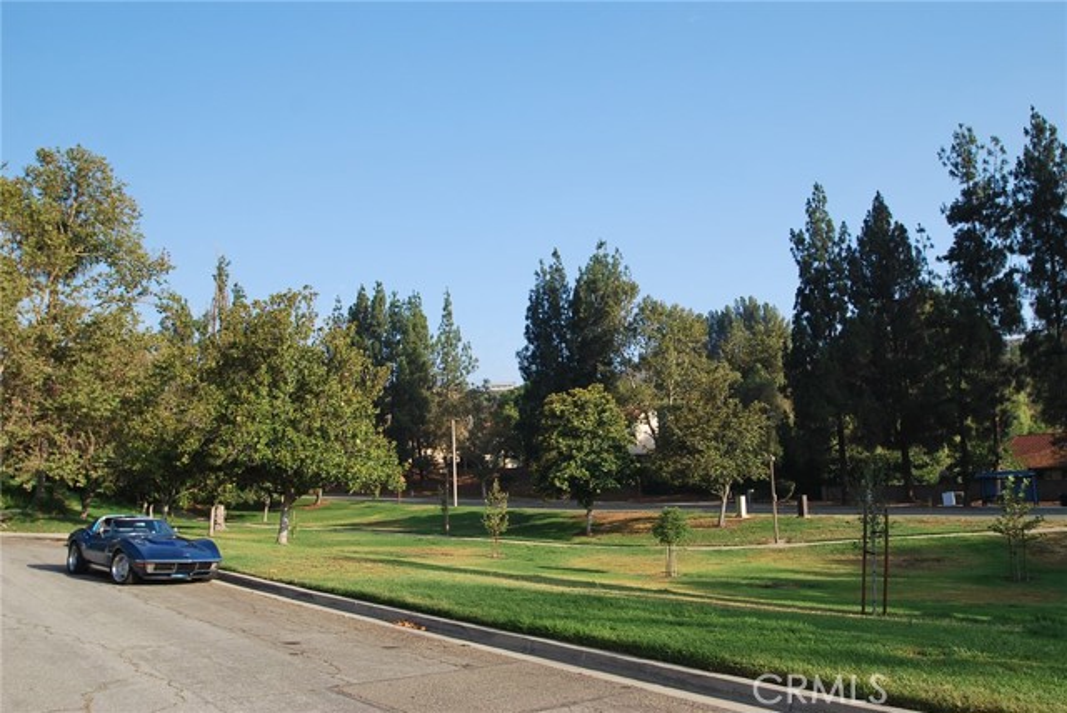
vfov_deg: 45.8
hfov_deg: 64.5
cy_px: 356
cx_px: 534
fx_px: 845
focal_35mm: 28
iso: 100
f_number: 5.6
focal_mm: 19
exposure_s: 1/125
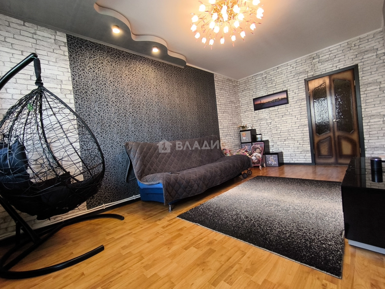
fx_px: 178
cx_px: 192
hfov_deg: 94.5
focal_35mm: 16
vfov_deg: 78.1
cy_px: 144
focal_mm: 1.65
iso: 160
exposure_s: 1/50
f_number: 2.2
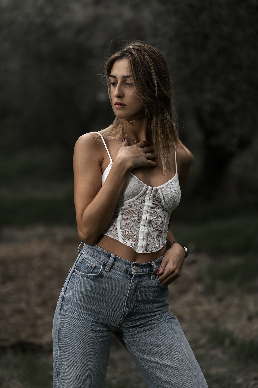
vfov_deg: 23.9
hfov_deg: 16.1
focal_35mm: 85
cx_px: 129
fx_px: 914
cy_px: 194
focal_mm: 85
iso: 64
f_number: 2.5
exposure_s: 1/125
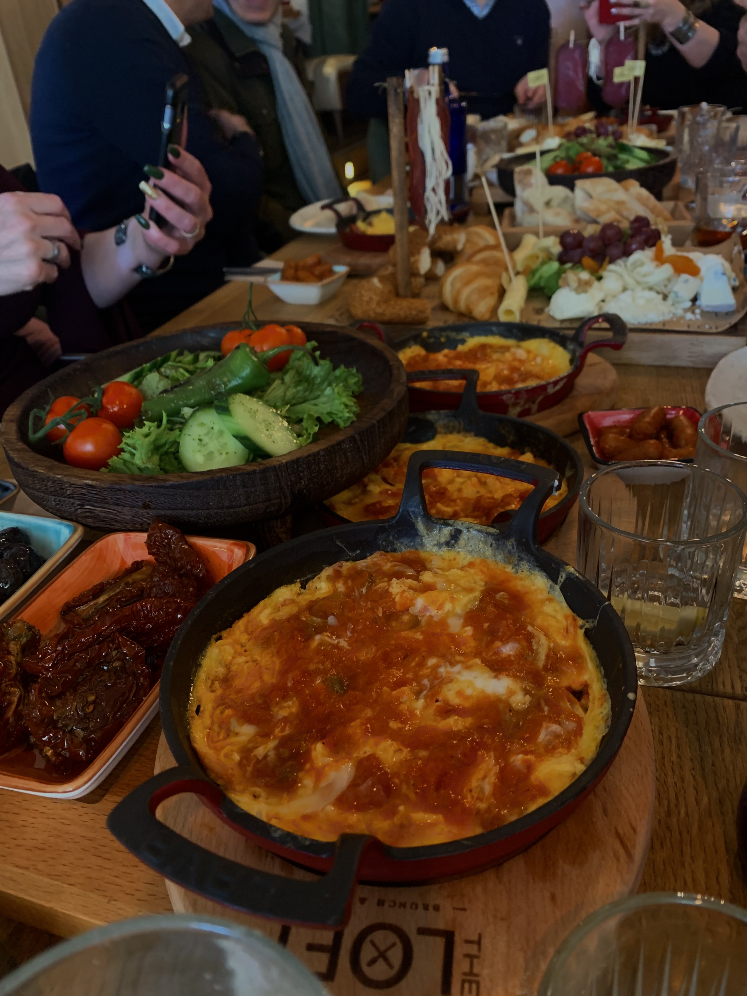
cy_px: 498
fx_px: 748
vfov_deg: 67.3
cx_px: 374
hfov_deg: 53.1
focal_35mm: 26
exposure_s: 1/33
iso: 400
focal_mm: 4.25
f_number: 1.8
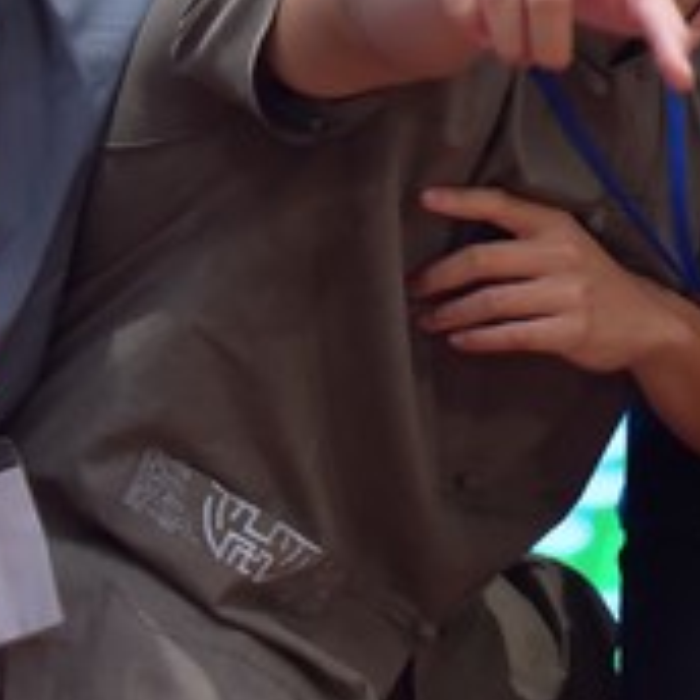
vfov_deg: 7.7
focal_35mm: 225
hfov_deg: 7.7
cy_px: -79
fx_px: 5148
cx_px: 680
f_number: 5
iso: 1000
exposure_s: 1/125
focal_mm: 70
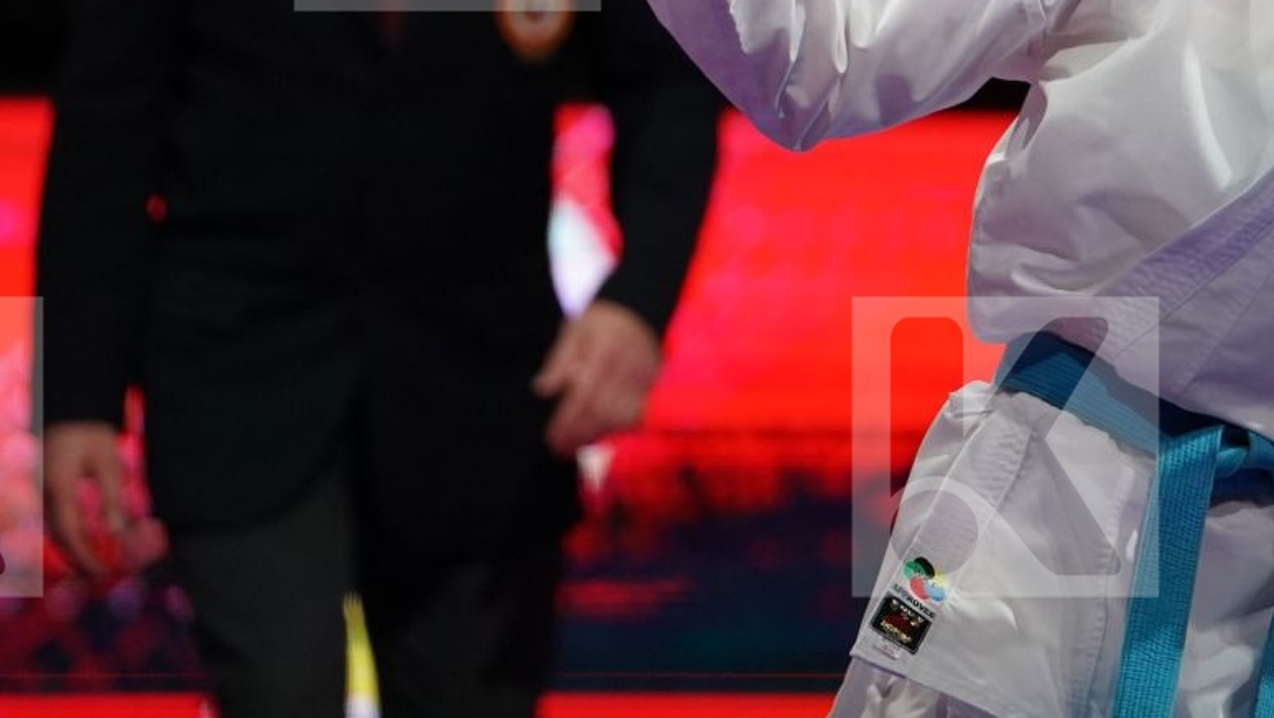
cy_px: -138
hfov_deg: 4.8
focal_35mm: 448
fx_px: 15139
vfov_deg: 2.7
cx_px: 1006
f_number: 2.8
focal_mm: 184
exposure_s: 1/1000
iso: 2500
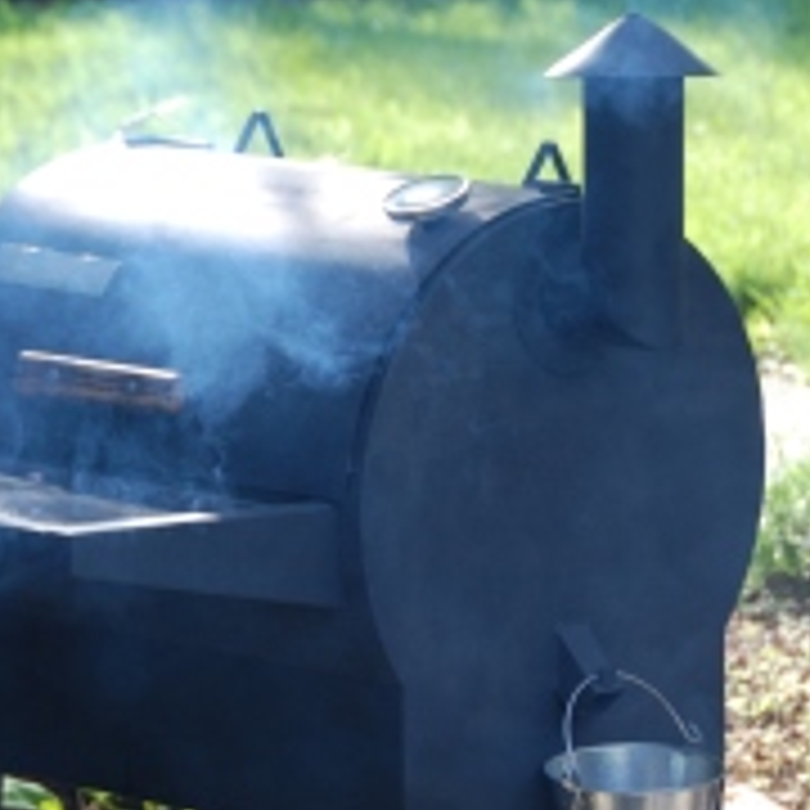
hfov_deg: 6.9
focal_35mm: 254
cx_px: 207
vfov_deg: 6.9
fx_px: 6724
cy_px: 675
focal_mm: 80
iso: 220
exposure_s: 1/125
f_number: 5.3
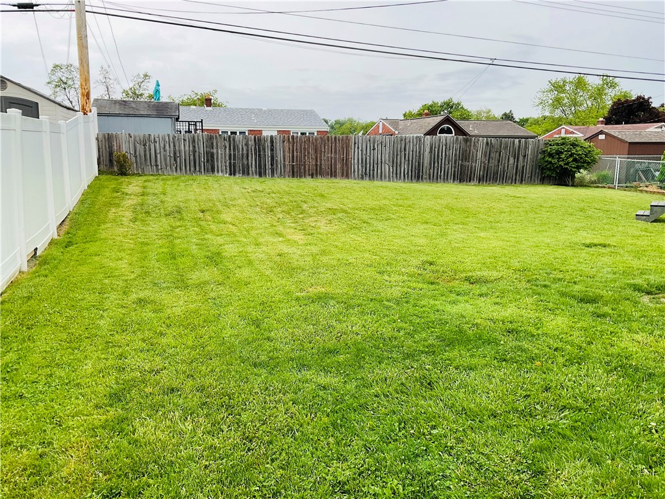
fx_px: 557
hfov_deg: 61.7
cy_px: 250
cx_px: 332
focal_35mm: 29
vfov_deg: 48.2
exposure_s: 1/562
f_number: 1.8
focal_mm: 3
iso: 16
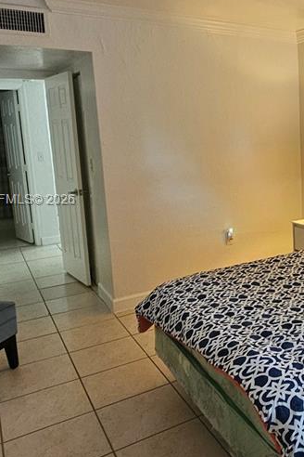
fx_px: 418
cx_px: 321
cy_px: 201
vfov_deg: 57.1
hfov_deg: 35.2
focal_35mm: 33
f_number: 2.2
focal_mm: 2.2
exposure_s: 1/30
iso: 320
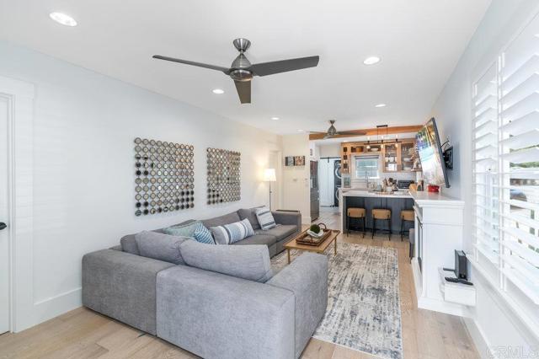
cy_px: 180
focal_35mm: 16
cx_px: 270
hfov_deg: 96.8
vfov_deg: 73.7
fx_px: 239
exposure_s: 1/60
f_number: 5.6
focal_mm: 16
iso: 100
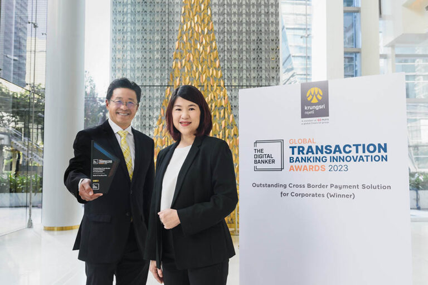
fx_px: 380
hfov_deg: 58.7
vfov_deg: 41.1
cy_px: 142
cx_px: 214
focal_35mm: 32
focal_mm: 32
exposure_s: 1/160
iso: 800
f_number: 6.3
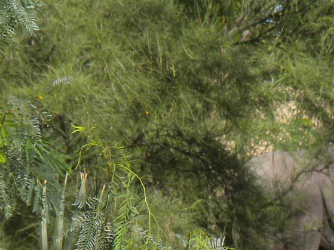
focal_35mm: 681
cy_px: 214
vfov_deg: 2.2
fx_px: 6569
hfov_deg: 2.9
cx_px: 448
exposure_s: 1/395
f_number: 5.2
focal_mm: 42.1
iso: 94
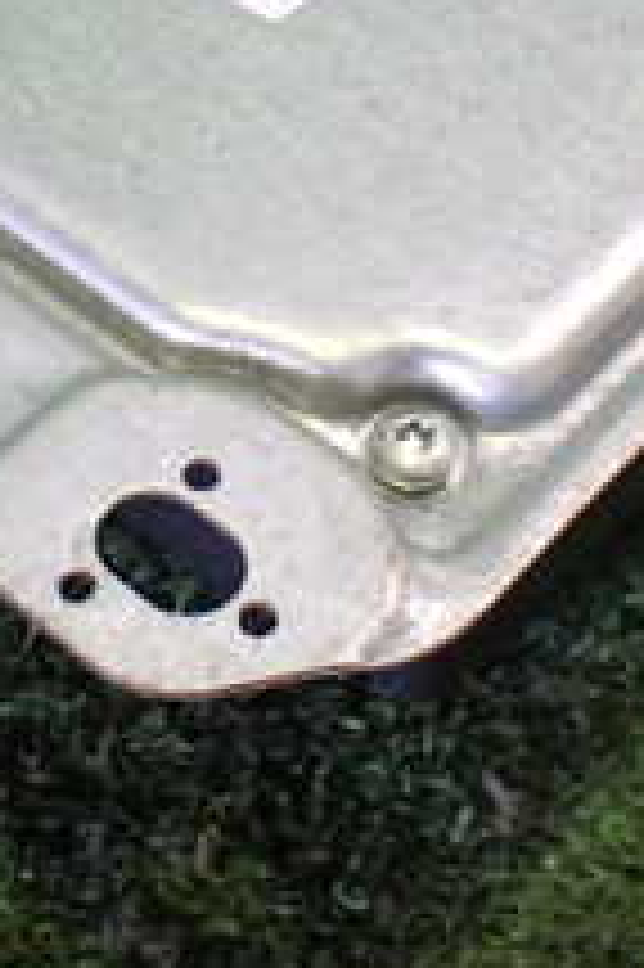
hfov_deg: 15.6
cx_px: 176
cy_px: 162
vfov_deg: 23.0
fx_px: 2338
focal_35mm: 87
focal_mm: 5.4
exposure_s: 1/80
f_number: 2.3
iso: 800
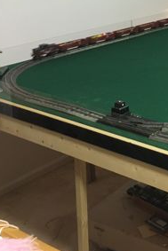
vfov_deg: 30.9
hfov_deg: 19.7
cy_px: 67
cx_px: 212
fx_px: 447
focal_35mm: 64
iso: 200
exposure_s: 1/15
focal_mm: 4.15
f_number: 2.2
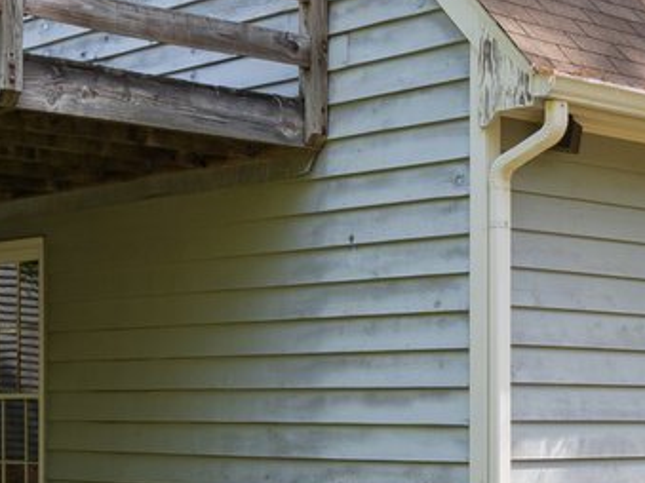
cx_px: 485
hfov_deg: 22.3
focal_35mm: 87
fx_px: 1620
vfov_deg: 16.9
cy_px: 349
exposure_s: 1/15
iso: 100
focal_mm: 12
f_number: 8
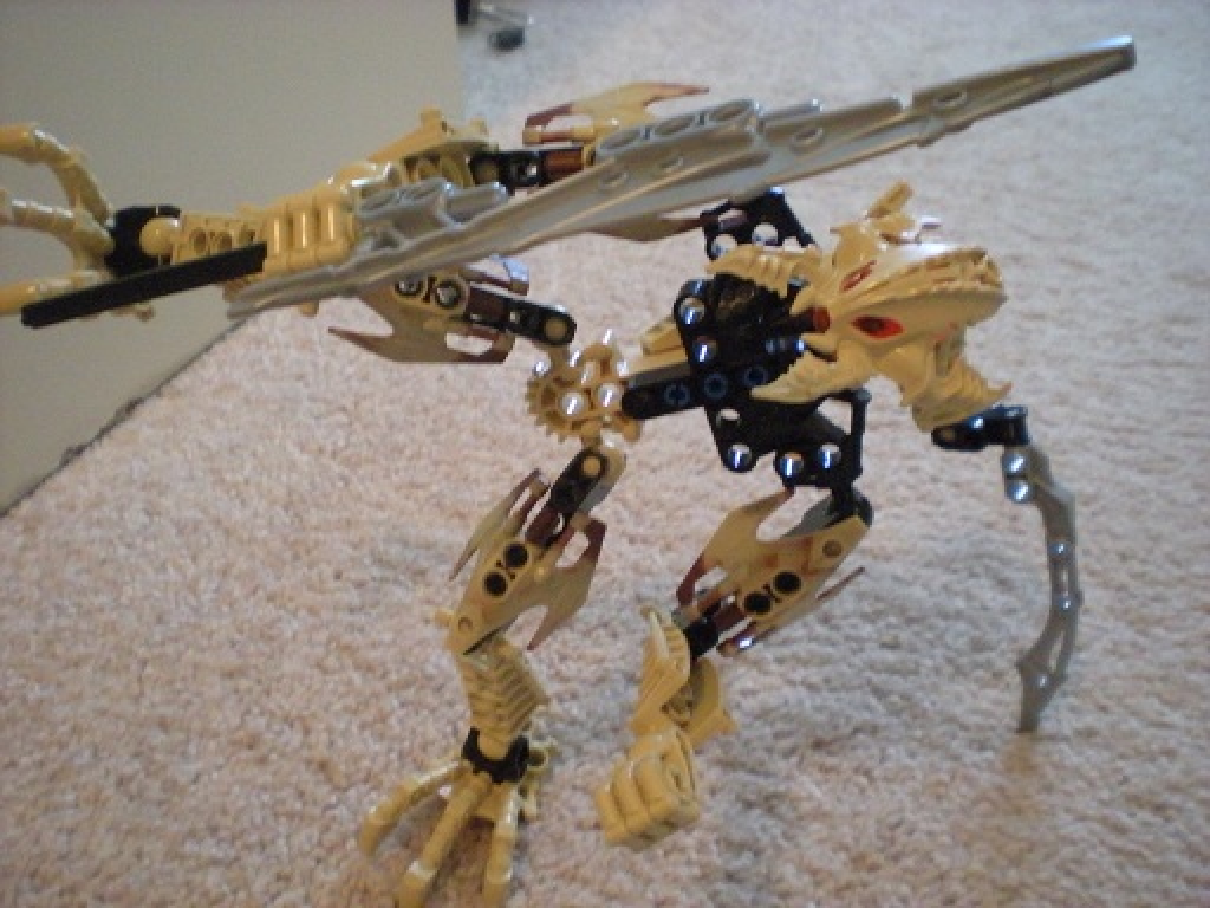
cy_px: 454
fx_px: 1328
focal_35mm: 38
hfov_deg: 49.0
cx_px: 605
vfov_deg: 37.7
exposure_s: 1/14.5
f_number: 3.1
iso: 800
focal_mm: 6.3
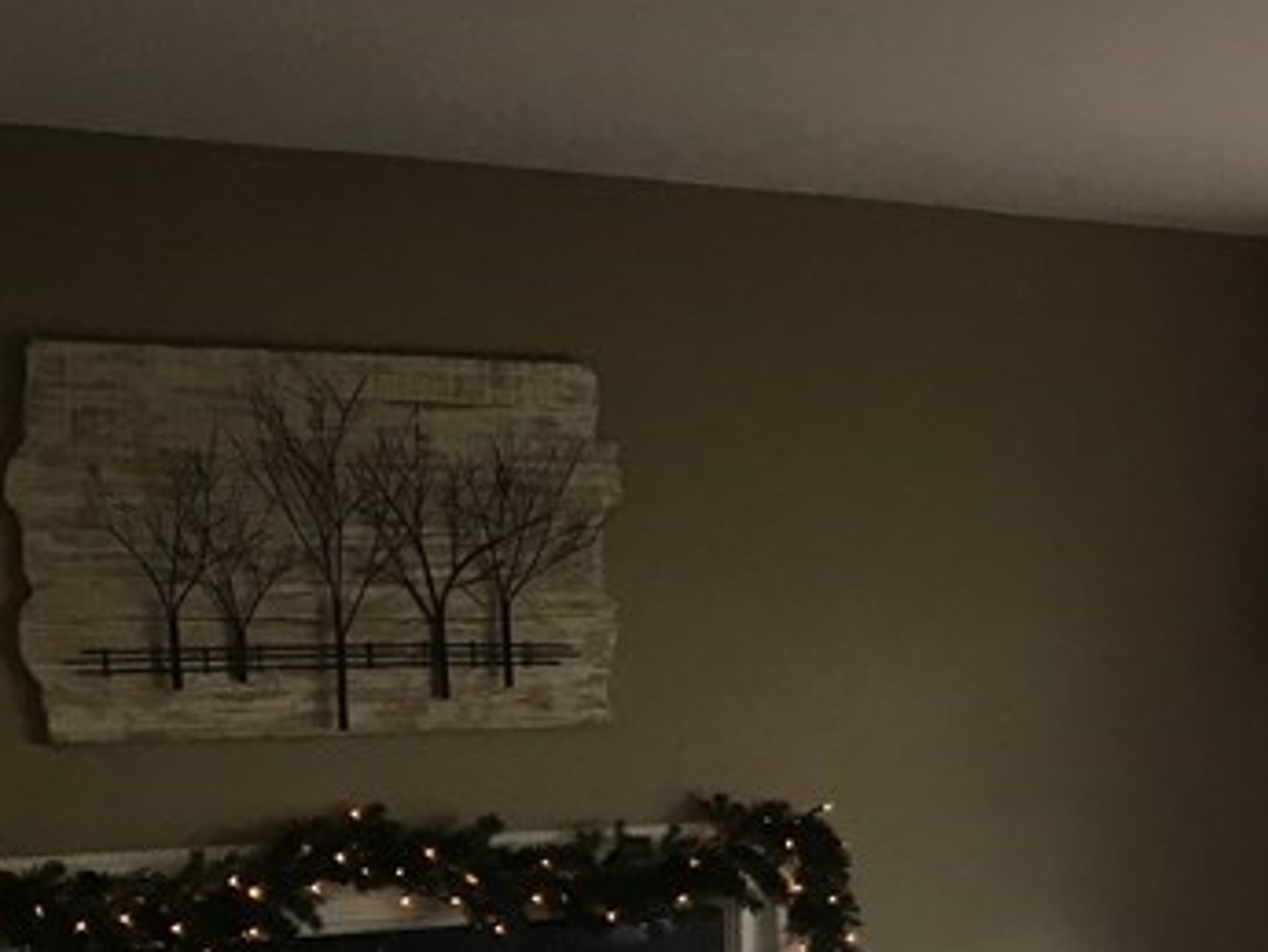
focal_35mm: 86
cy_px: 816
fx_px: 3151
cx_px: 1753
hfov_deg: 20.3
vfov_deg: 17.0
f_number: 2.2
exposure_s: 1/30
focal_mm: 4.15
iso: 32
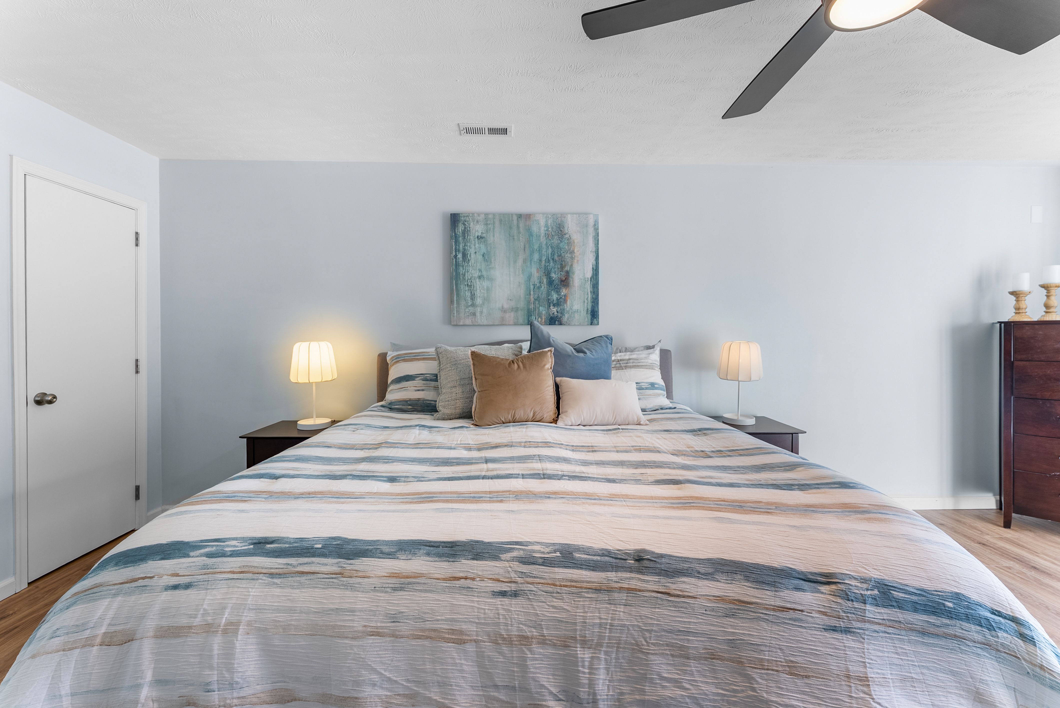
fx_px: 412
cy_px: 354
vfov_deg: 81.3
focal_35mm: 14
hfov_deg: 104.2
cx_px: 530
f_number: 9
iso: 100
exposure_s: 1/2.5
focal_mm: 14
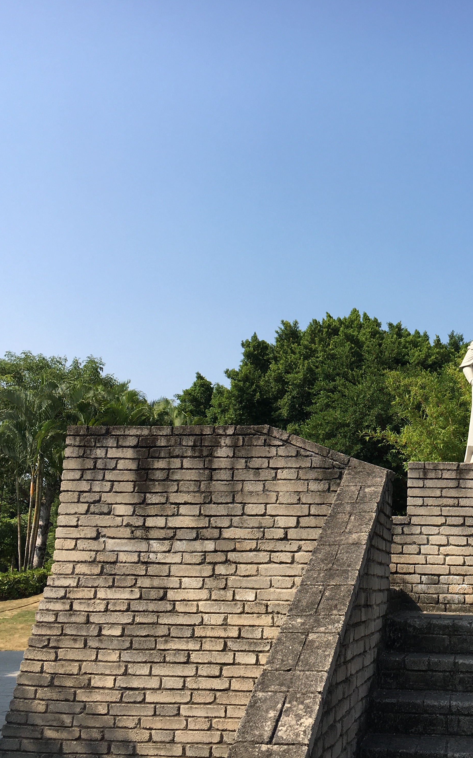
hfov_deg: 29.4
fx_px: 866
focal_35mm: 42
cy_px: 371
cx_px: 413
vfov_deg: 47.2
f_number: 2.2
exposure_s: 1/1374
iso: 25
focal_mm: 4.15
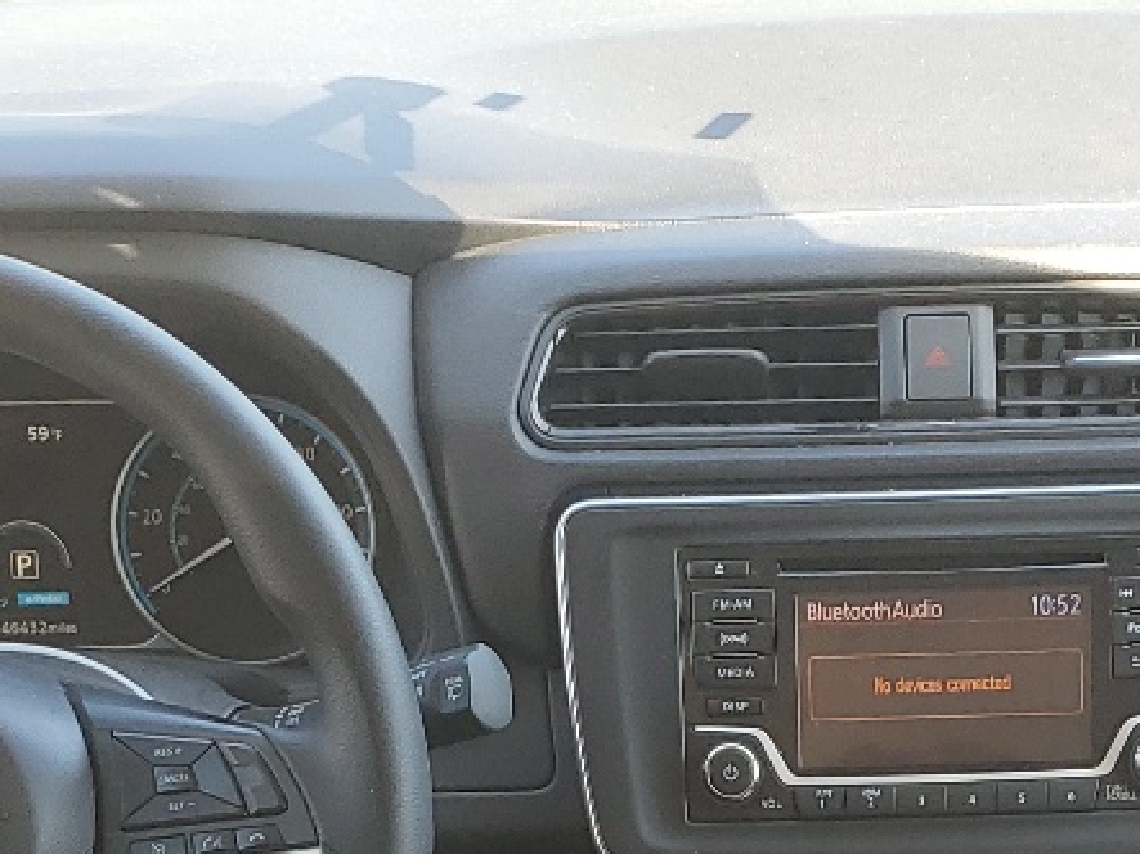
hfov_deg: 20.7
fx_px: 3095
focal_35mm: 94
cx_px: 862
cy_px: 1461
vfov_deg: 14.2
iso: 50
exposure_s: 1/143
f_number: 1.5
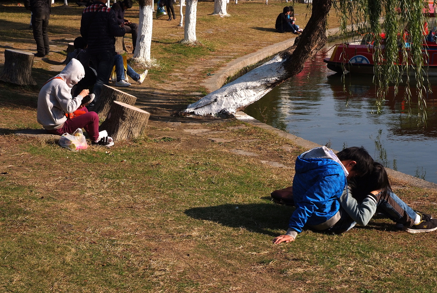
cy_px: 146
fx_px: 583
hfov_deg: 41.1
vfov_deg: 28.2
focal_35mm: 48
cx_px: 218
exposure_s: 1/180
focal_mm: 32
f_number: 14
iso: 200
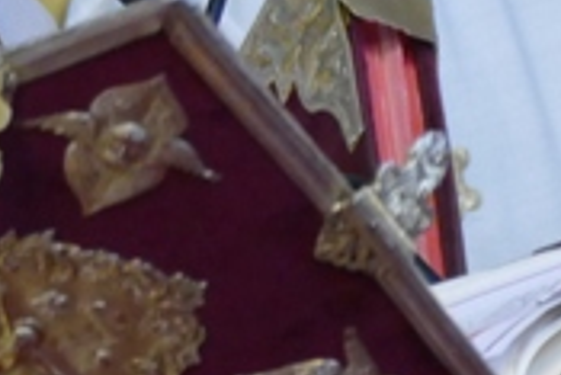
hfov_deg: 2.2
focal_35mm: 932
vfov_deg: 1.5
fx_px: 14535
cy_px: -385
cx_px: -343
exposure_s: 1/80
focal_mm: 61.93
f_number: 4
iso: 1600
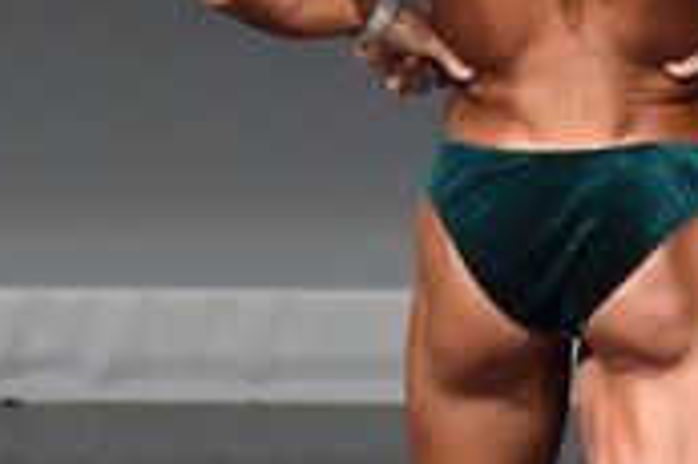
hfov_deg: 1.5
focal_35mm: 1410
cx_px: 575
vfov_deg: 1.0
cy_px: 194
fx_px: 27312
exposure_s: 1/400
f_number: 5.6
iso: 4000
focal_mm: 210
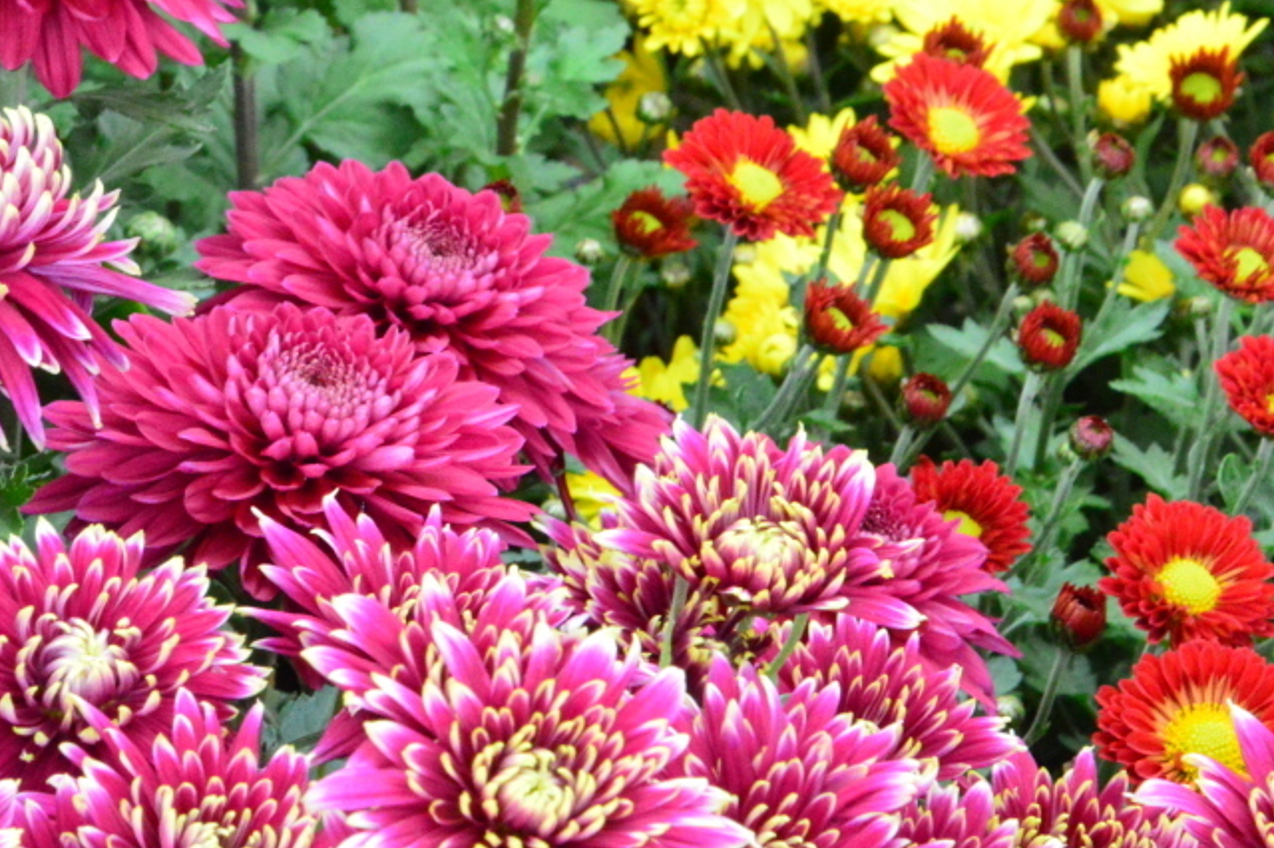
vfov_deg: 4.2
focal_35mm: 324
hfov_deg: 6.4
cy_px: 331
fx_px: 11453
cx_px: 374
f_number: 22
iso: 6400
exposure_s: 1/60
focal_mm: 135
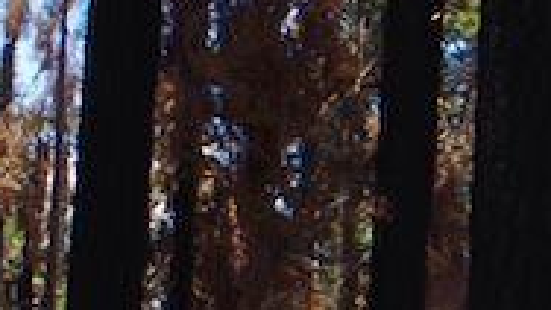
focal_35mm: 166
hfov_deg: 10.4
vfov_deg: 7.3
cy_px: 189
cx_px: 1483
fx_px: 2427
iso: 100
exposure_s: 1/25
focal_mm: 18
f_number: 8
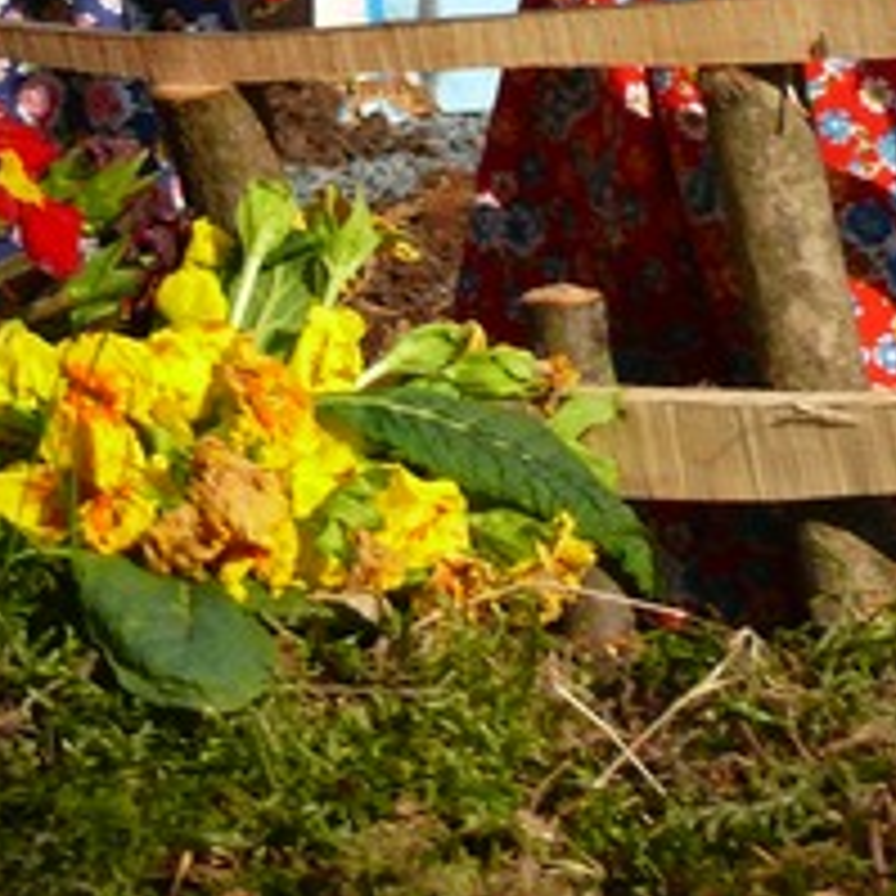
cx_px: 873
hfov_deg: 5.8
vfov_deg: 5.8
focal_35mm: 300
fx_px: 8785
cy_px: -365
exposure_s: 1/200
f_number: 4.5
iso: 100
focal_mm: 19.1
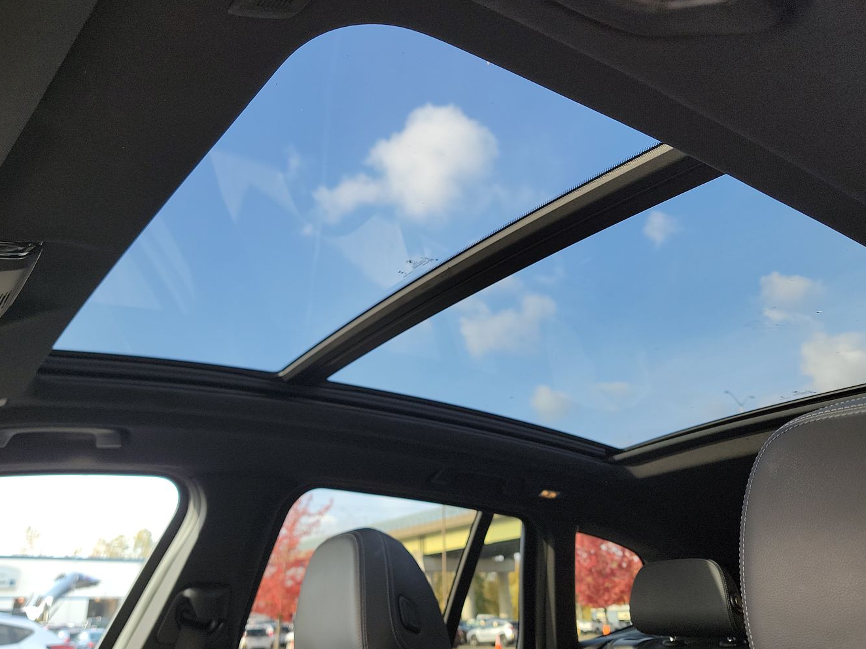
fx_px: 726
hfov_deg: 61.5
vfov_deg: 48.2
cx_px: 385
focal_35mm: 29
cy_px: 329
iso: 72
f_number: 1.8
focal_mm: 6.7
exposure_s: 1/119
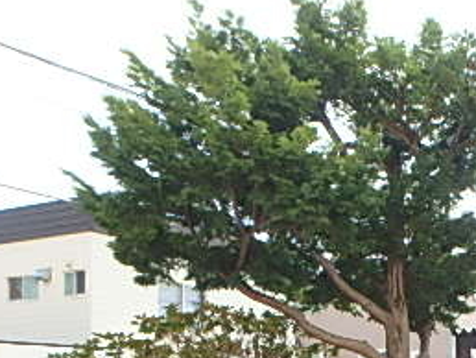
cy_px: 406
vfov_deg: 25.7
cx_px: 565
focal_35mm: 52
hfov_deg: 31.2
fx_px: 716
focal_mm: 3.7
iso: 125
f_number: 3.5
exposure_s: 1/400
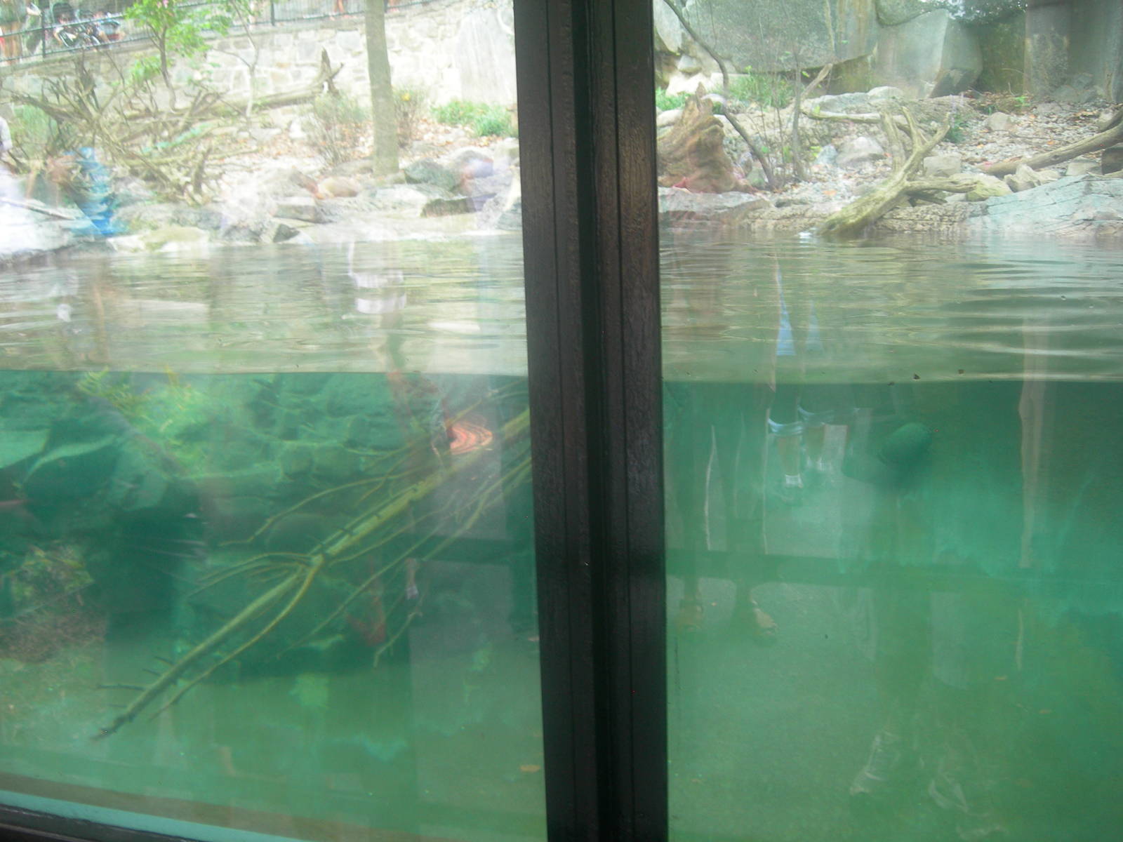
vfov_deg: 37.7
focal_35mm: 38
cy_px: 421
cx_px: 562
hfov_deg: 49.0
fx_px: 1233
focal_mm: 7.8
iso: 50
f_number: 2.8
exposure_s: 1/10.2
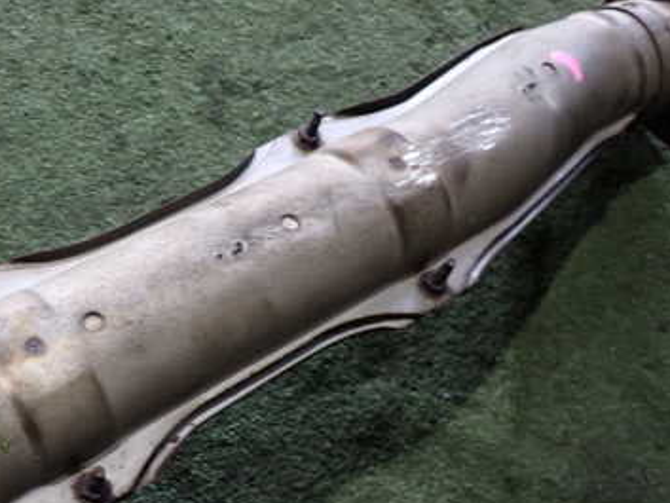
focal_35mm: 51
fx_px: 987
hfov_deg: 36.8
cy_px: 334
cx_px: 184
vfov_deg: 28.4
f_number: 2.3
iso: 250
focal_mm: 5.4
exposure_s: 1/30
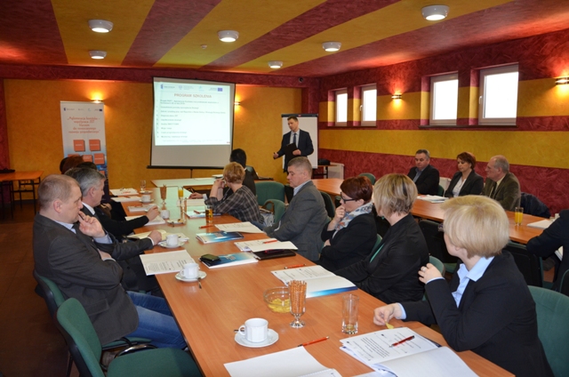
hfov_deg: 67.5
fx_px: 426
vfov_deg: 47.7
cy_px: 188
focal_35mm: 27
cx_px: 284
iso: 900
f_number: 3.5
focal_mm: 18
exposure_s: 1/60
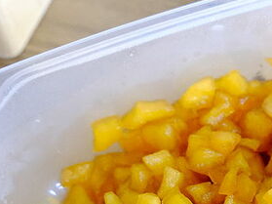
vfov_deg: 17.4
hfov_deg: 23.8
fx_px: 620
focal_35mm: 79
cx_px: 265
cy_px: 268
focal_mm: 18
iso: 3200
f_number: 3.2
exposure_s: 1/250
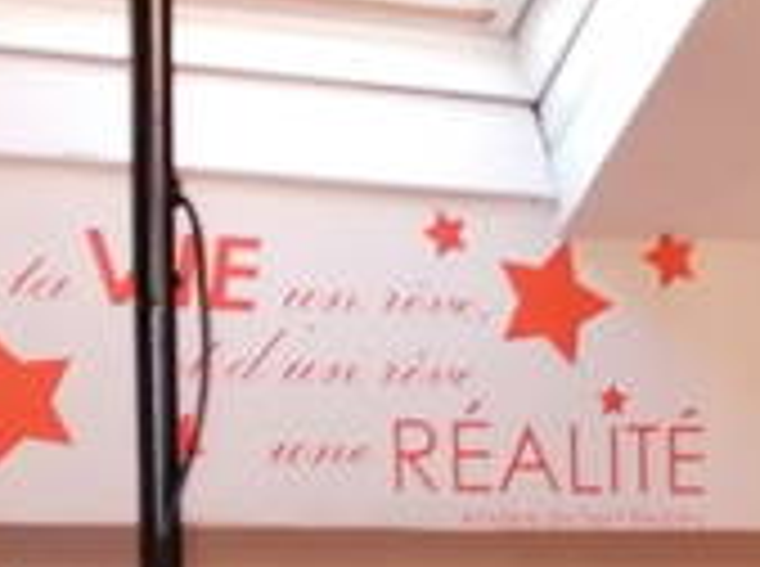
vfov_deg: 9.5
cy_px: 918
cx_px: 1372
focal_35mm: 150
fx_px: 3286
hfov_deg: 12.1
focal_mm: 4.75
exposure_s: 1/33.3
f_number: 1.8
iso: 200
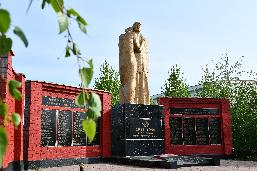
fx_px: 278
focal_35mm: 39
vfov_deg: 34.2
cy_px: 86
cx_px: 128
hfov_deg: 49.6
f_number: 8
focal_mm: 26
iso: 125
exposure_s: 1/250
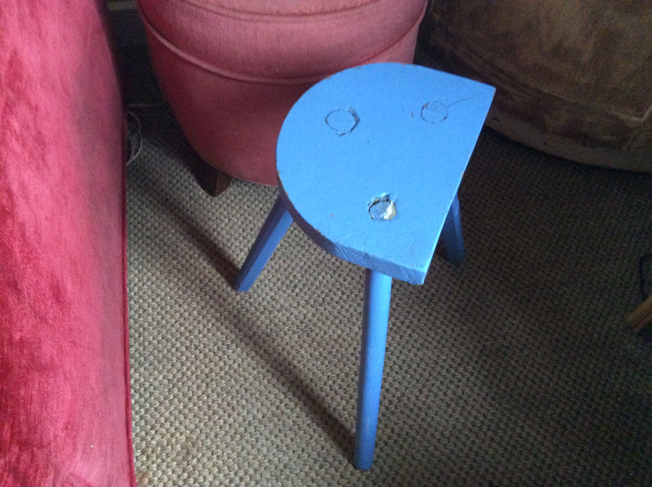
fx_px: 602
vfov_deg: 44.1
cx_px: 326
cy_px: 244
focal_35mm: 32
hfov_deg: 56.9
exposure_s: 1/17
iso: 400
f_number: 2.4
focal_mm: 3.3
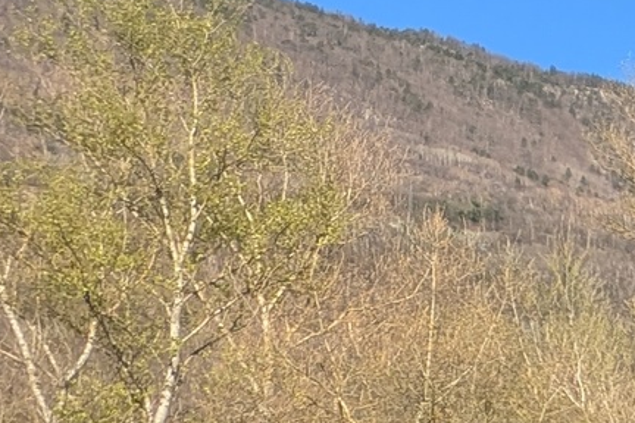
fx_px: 1270
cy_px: 626
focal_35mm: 72
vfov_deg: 17.2
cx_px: 1478
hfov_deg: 15.8
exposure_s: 1/977
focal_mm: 2.23
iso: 36
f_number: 1.95
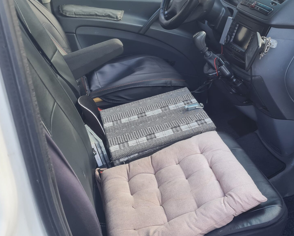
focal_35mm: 45
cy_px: 96
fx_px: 392
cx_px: 246
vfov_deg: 33.3
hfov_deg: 39.1
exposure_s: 1/120
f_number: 1.8
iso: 50
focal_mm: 5.4
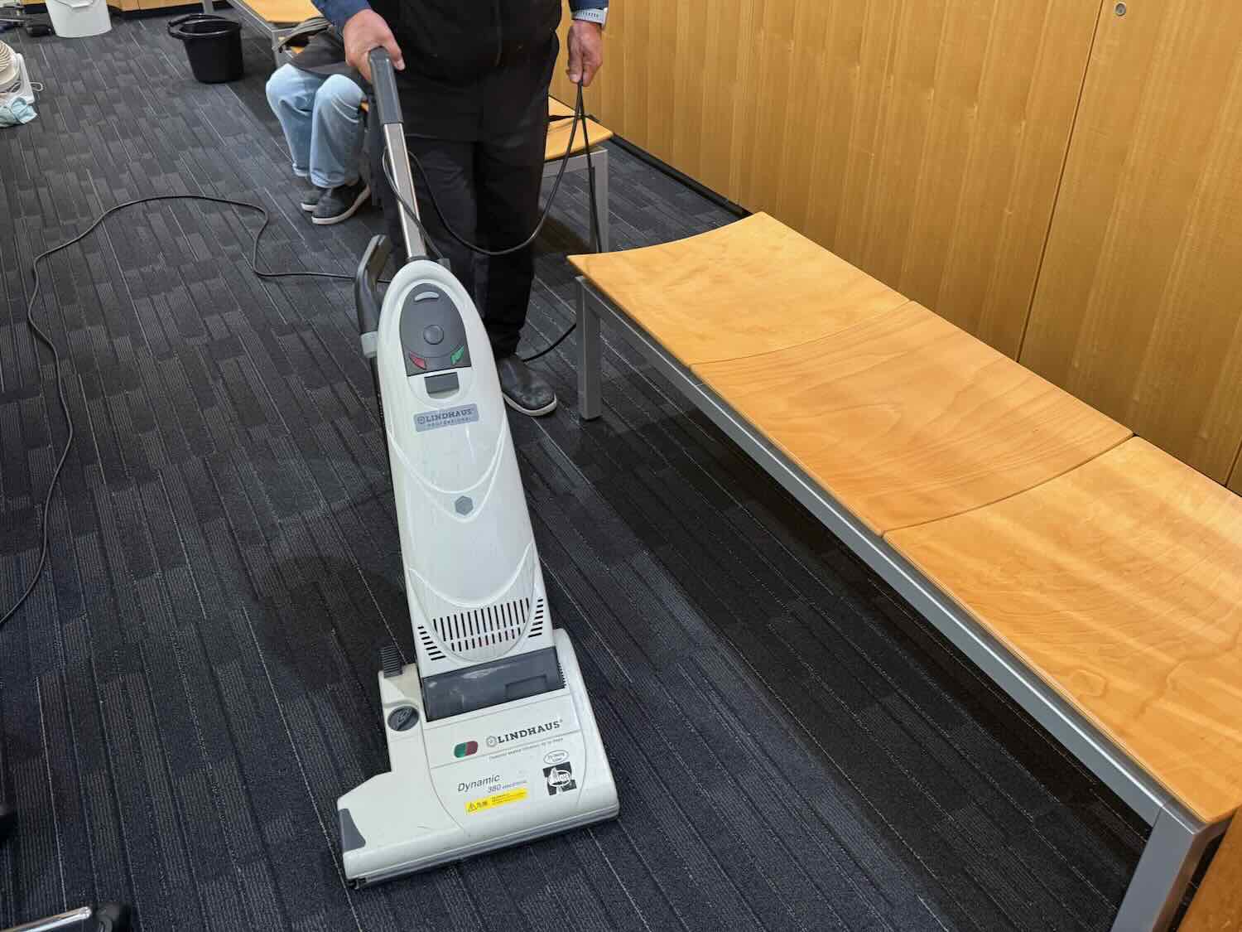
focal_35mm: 24
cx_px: 621
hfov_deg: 71.6
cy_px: 466
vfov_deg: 56.8
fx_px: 861
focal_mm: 6.76
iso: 320
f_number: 1.78
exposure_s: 1/60
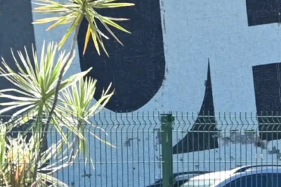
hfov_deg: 2.4
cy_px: 161
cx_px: 273
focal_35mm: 870
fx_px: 6787
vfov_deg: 1.6
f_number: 6.3
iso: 640
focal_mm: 140
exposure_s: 1/640
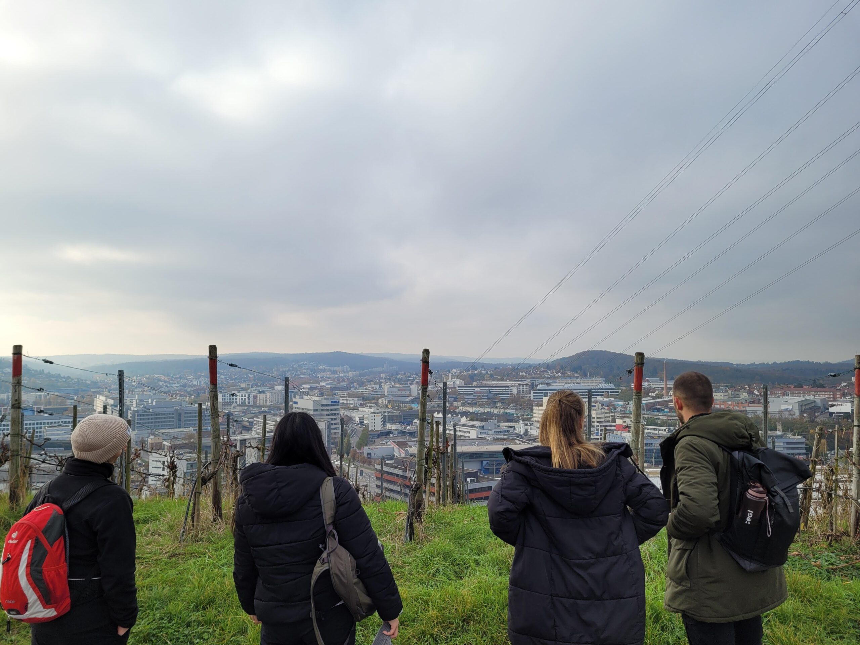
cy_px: 322
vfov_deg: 53.1
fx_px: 646
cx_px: 430
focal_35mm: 26
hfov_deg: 67.3
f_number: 1.8
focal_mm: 5.4
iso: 40
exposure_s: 1/1619
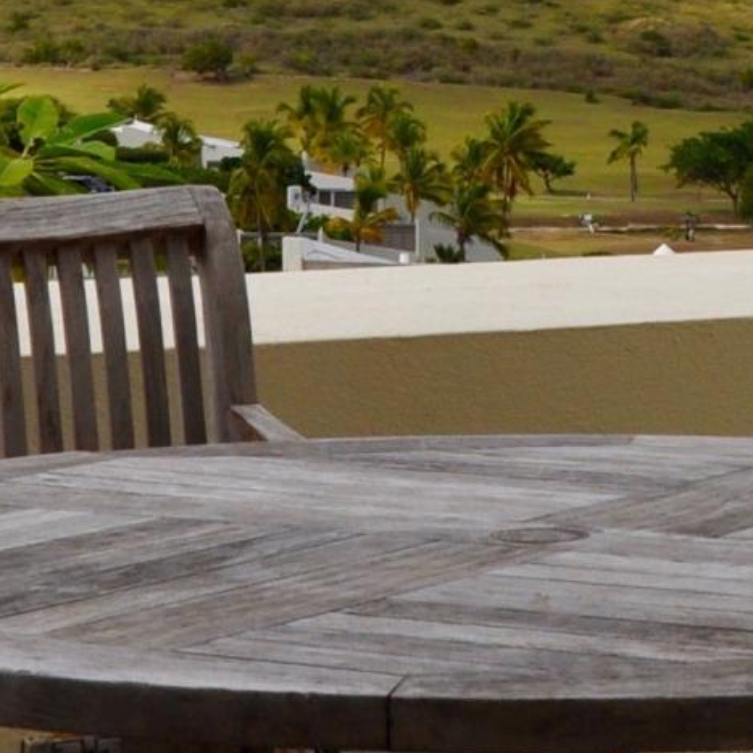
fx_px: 4226
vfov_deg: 9.9
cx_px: 766
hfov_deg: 10.1
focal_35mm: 172
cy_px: -308
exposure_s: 1/400
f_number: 10
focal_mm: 21
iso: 200
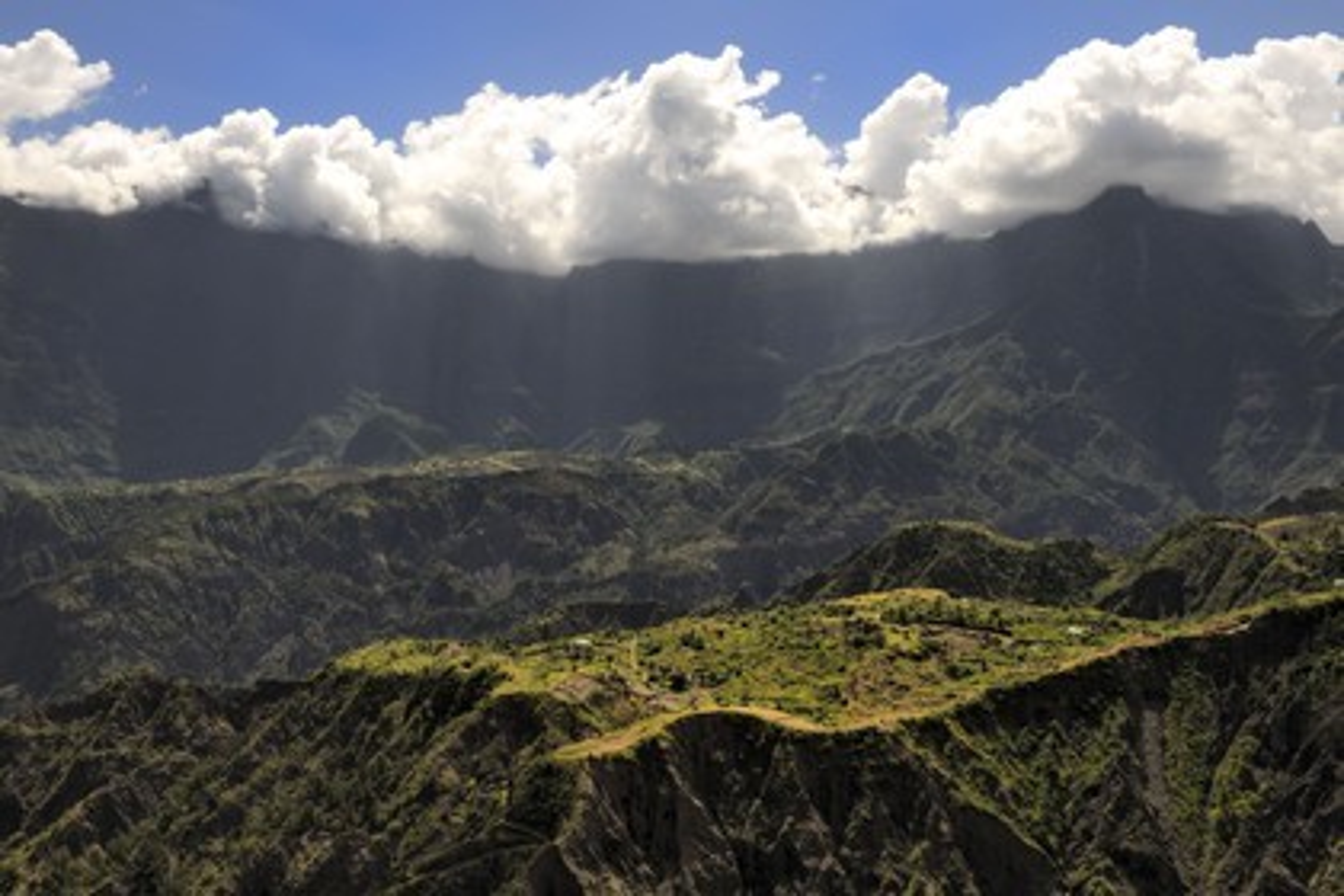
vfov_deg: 41.1
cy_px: 448
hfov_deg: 58.7
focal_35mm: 32
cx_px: 672
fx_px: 1195
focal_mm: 32
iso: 200
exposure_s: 1/100
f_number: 20
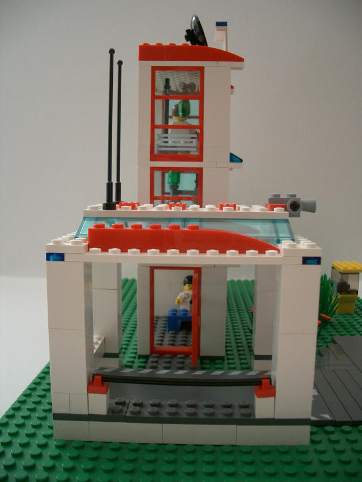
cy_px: 241
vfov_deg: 52.6
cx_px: 181
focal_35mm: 35
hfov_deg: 40.7
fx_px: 488
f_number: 2.6
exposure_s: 1/30
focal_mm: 5.8
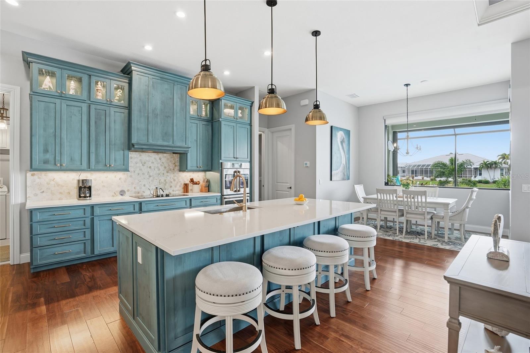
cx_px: 265
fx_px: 235
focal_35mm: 16
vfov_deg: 73.7
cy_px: 176
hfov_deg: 96.7
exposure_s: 1/80
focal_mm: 16
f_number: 9
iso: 400
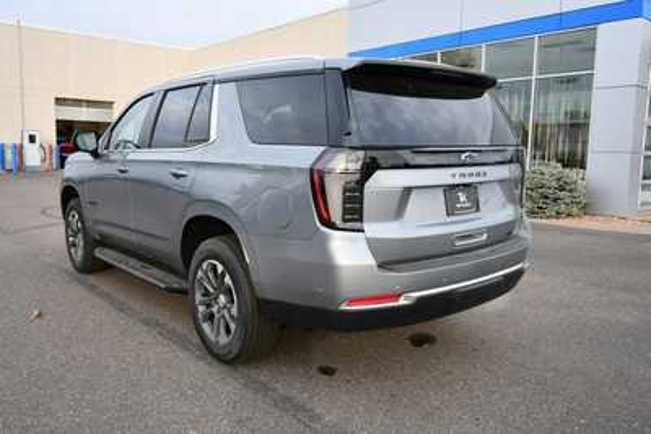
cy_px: 217
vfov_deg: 43.6
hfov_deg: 61.9
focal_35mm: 30
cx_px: 326
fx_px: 543
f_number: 5.6
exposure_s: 1/250
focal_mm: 20
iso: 450
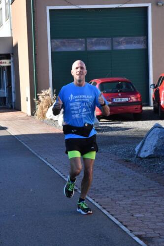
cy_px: 123
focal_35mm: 112
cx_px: 82
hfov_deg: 12.2
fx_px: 769
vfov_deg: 18.2
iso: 2000
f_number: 16
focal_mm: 75
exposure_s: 1/1000
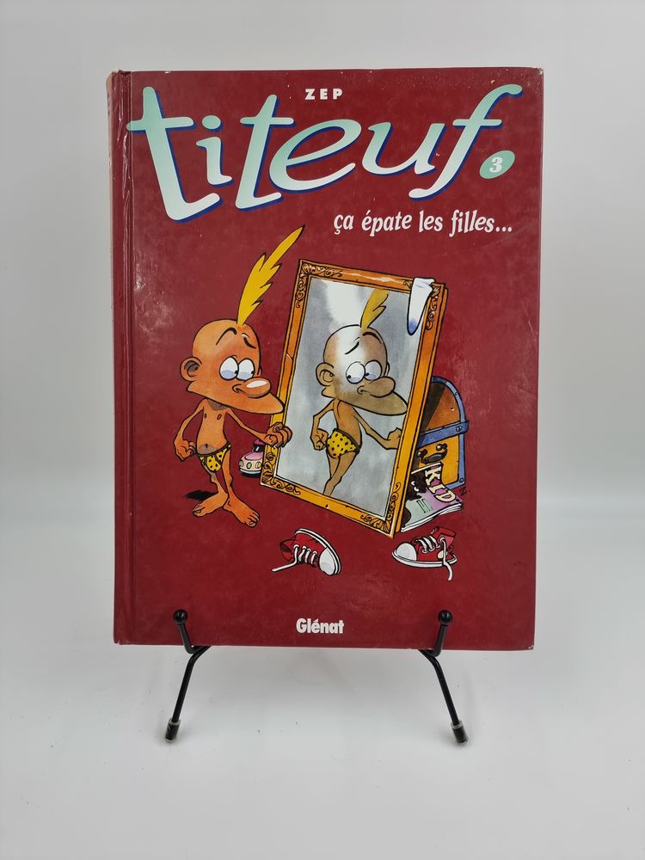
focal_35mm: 24
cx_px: 322
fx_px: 596
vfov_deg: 71.6
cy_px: 430
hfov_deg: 56.8
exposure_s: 1/100
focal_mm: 6.7
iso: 50
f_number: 1.8
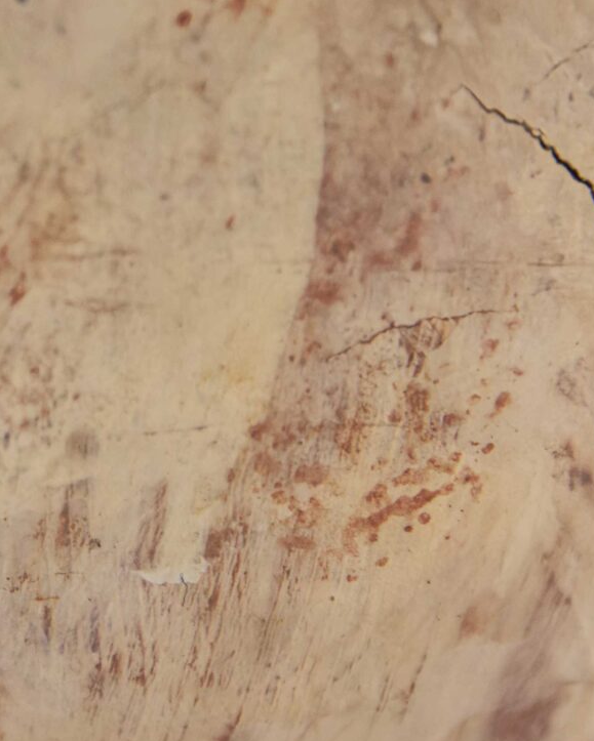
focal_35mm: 349
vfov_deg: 5.5
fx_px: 7664
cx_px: -150
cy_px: 88
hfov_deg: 4.4
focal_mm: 105
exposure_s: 1/50
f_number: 6.3
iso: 1000
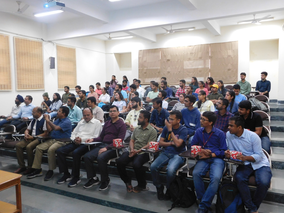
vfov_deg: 46.8
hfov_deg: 60.0
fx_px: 246
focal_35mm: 30
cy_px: 106
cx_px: 142
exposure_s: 1/10
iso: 400
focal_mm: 5.3
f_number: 3.2
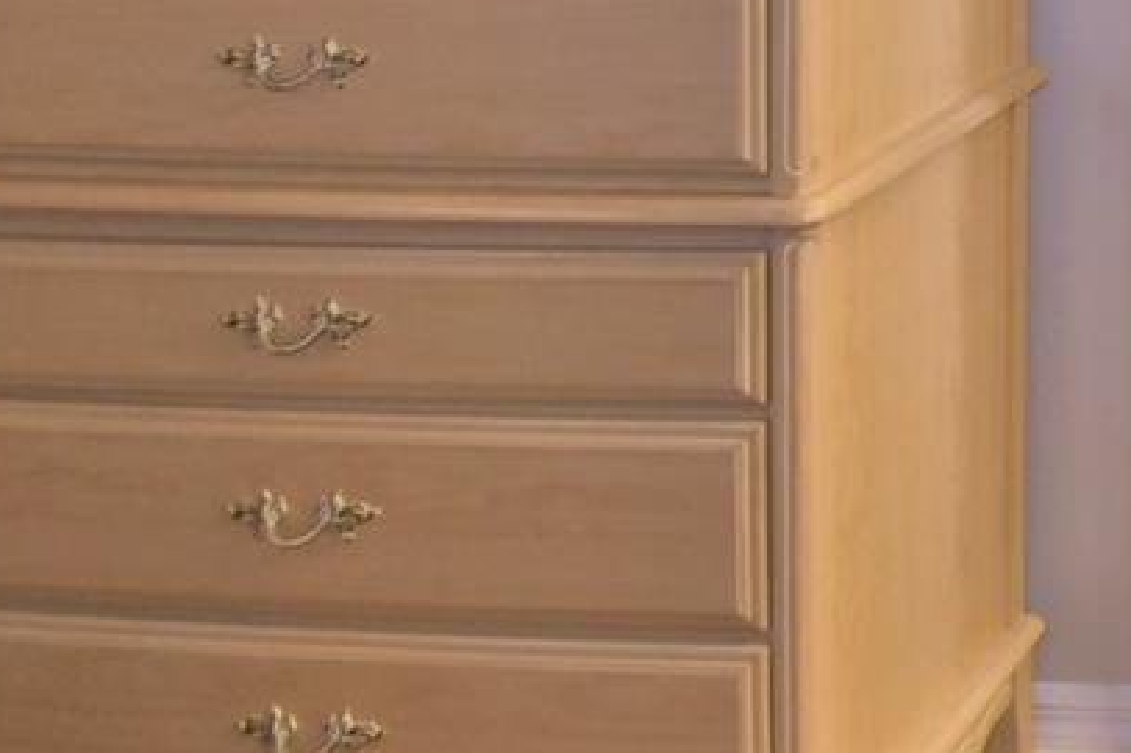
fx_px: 1853
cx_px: 1920
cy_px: -475
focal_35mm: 59
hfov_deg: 23.0
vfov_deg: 19.2
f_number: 4.5
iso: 200
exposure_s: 1/30
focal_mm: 10
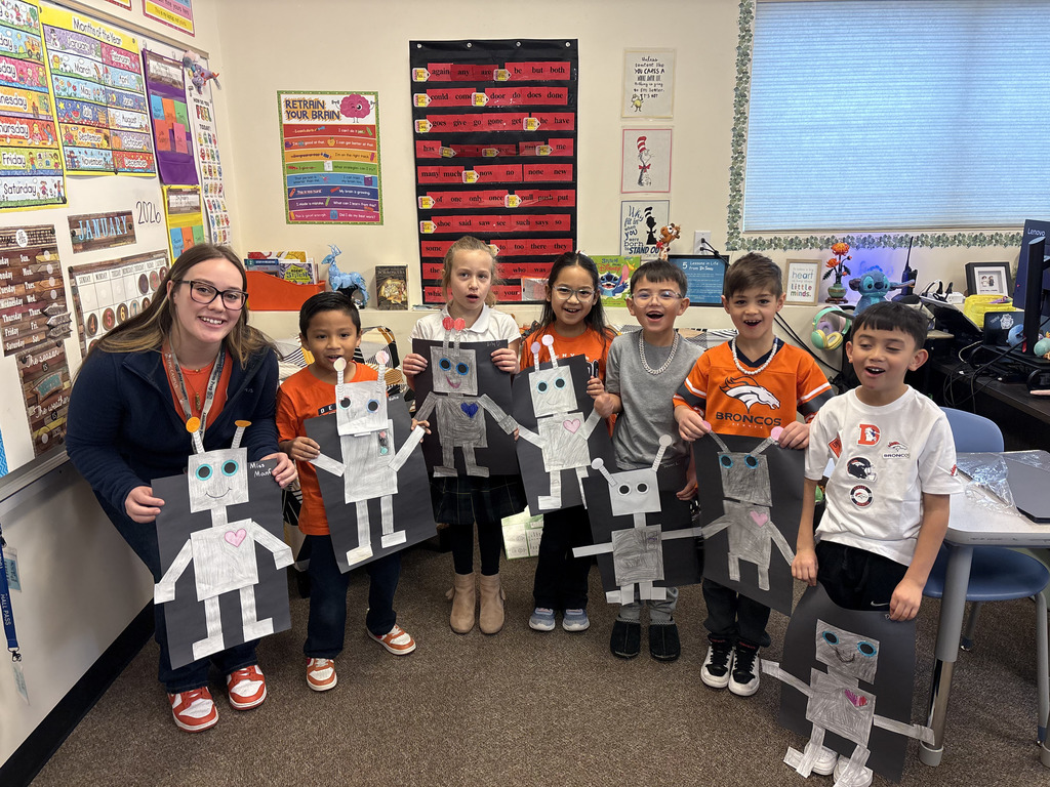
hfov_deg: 67.3
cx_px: 525
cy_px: 394
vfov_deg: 53.1
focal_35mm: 26
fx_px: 789
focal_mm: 5.96
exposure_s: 1/60
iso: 125
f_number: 1.6
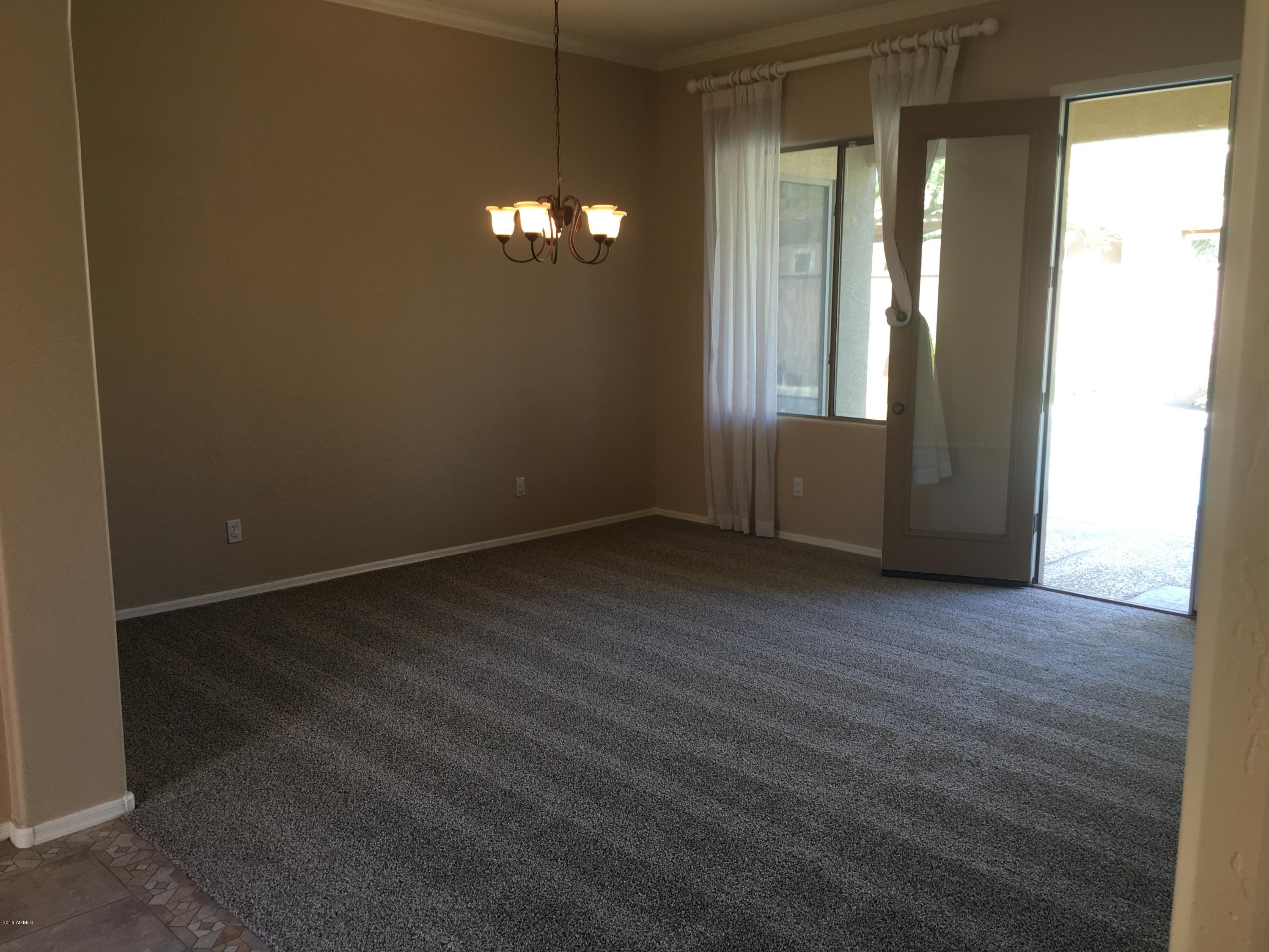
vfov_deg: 48.2
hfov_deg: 61.7
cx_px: 634
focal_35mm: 29
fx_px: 1063
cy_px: 476
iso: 32
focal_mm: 4.15
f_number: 2.2
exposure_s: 1/40
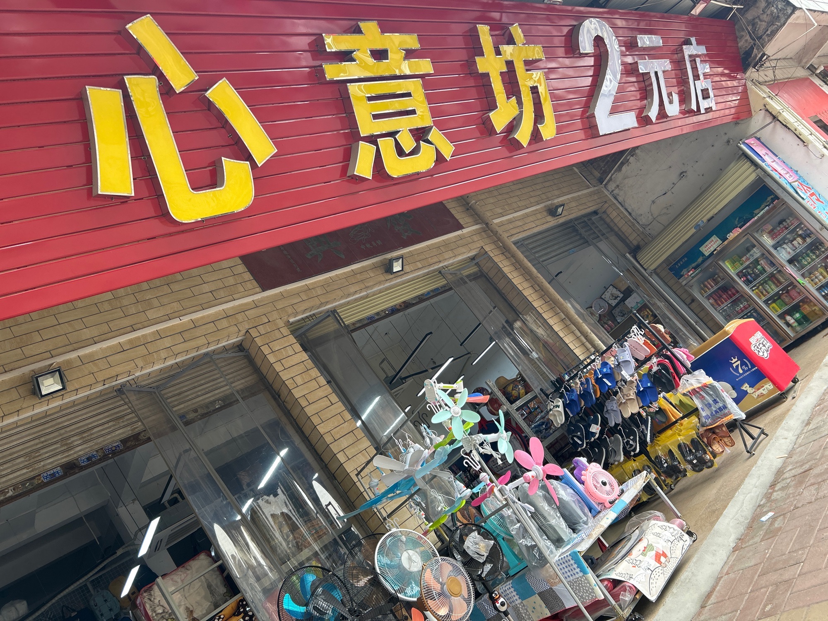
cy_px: 310
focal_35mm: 26
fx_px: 622
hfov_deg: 67.3
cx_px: 414
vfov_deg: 53.1
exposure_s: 1/121
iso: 64
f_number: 1.5
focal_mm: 5.7
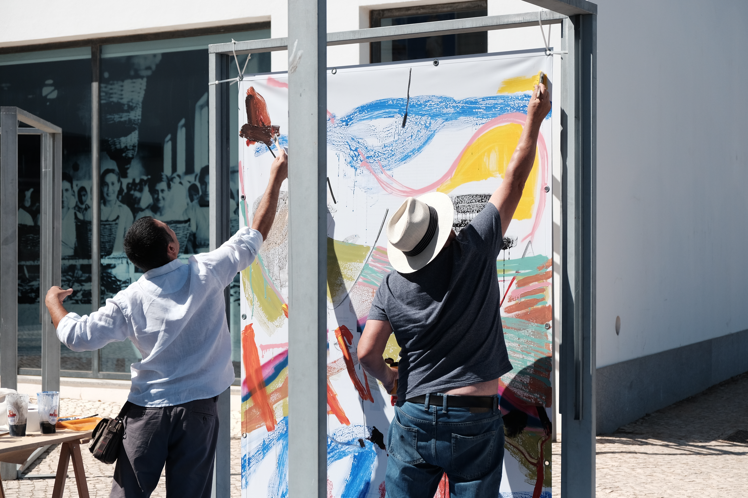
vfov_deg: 22.3
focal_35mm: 61
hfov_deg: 32.9
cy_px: 249
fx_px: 1267
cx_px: 374
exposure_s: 1/4000
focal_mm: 40.7
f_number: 4
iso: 400
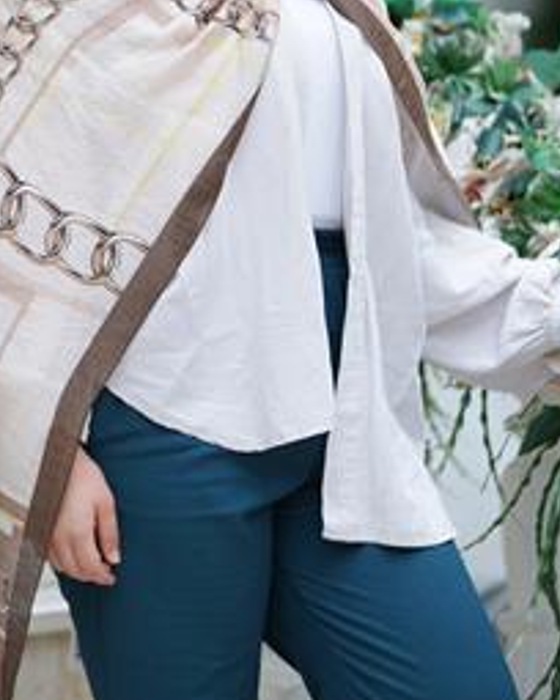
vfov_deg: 9.2
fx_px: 4351
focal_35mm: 210
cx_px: 178
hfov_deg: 7.4
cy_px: 104
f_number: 2.8
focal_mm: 123
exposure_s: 1/250
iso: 100
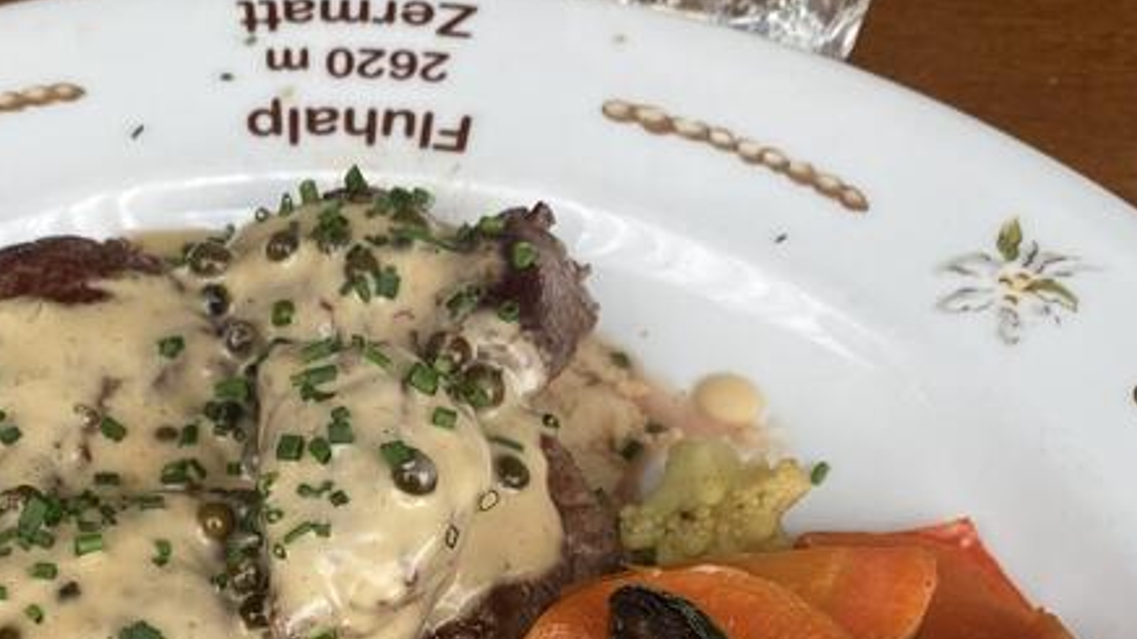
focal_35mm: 67
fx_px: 2019
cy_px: 790
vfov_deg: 17.1
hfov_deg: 30.5
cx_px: 192
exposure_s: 1/219
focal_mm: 4.25
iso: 32
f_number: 1.8
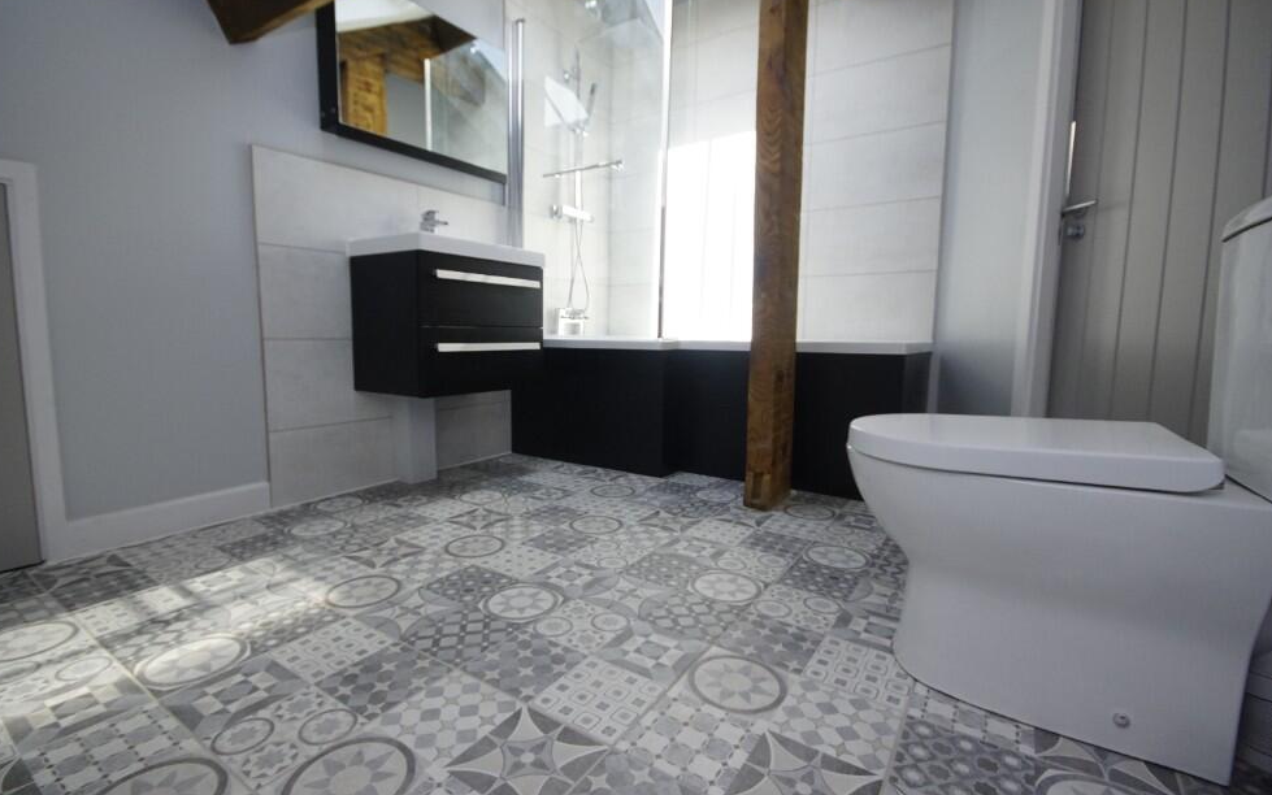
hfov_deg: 97.8
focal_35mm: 16
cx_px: 626
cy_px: 388
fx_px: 555
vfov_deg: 71.3
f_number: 6.3
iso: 800
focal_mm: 10
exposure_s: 1/320
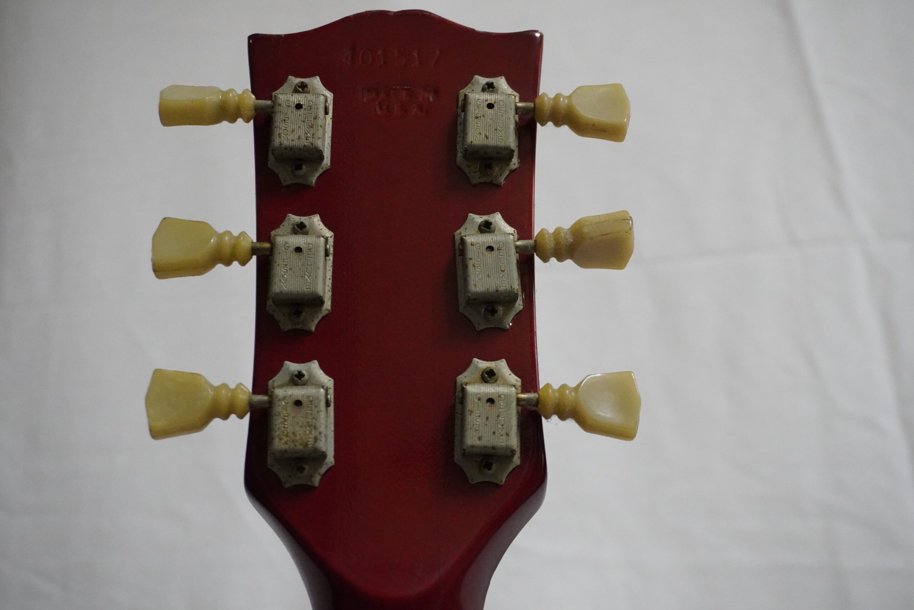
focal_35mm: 46
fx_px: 1181
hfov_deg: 42.3
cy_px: 305
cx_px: 457
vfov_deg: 28.9
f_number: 5
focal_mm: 31
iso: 5000
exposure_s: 1/160
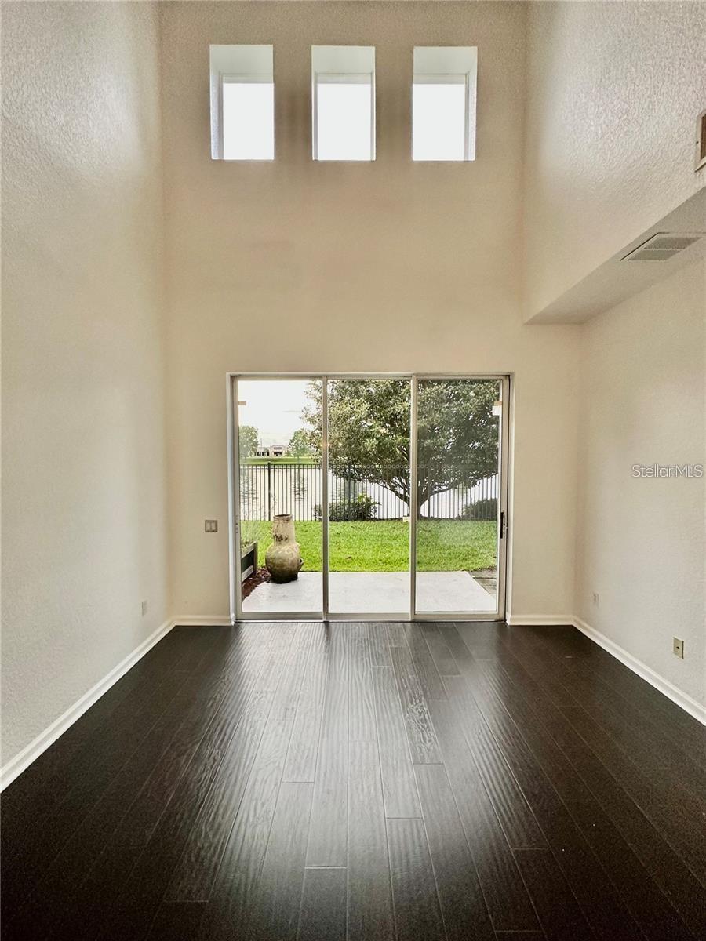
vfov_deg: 102.1
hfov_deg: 85.7
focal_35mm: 14
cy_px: 470
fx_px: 381
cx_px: 353
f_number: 2.2
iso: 250
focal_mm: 2.22
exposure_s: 1/120
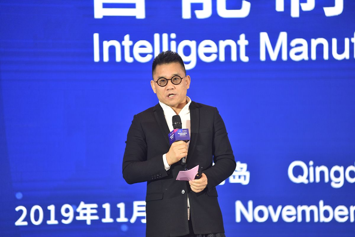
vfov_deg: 6.9
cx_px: 178
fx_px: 1972
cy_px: 118
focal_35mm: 200
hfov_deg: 10.3
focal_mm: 200
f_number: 2.8
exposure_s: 1/125
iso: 500
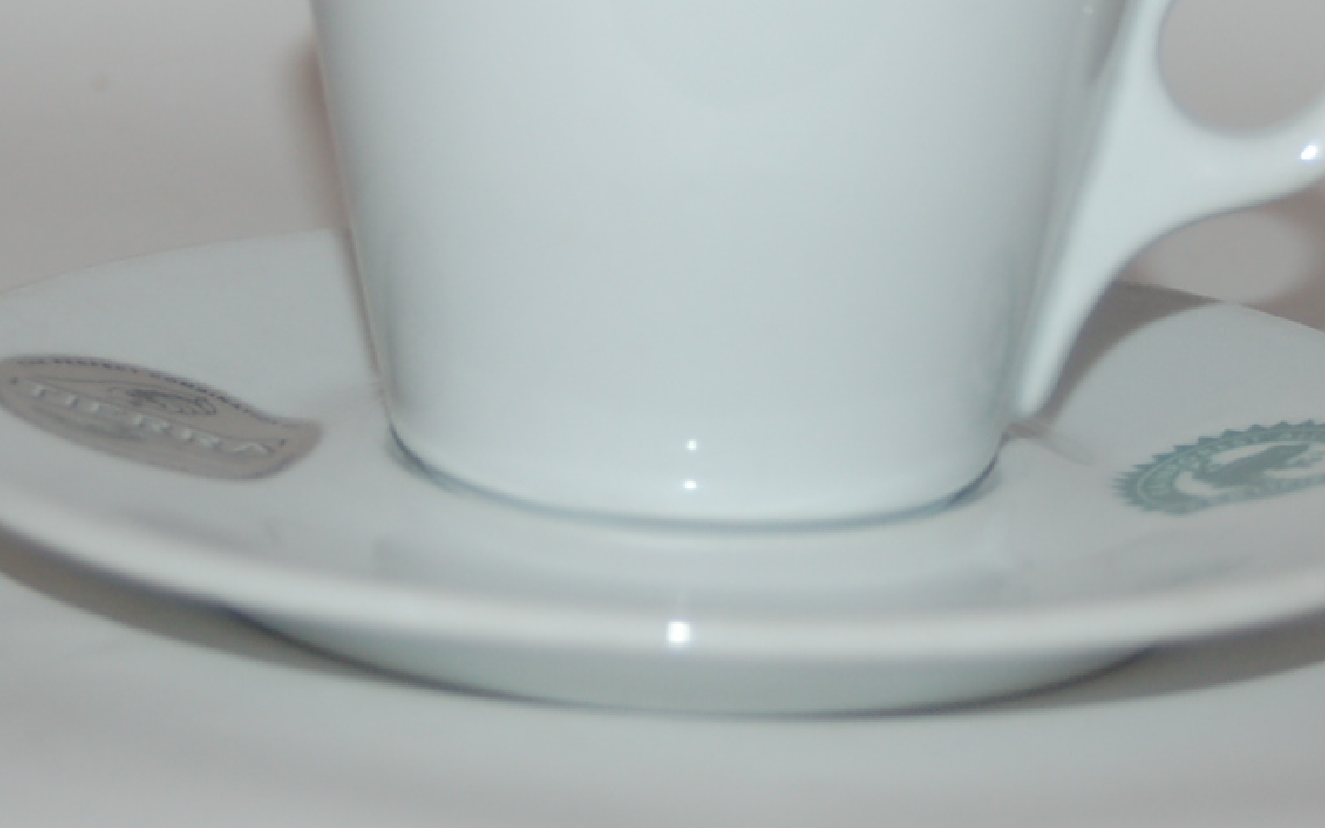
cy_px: 164
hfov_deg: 15.7
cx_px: 748
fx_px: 4803
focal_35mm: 133
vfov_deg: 9.8
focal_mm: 44
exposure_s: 1/60
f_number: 4.2
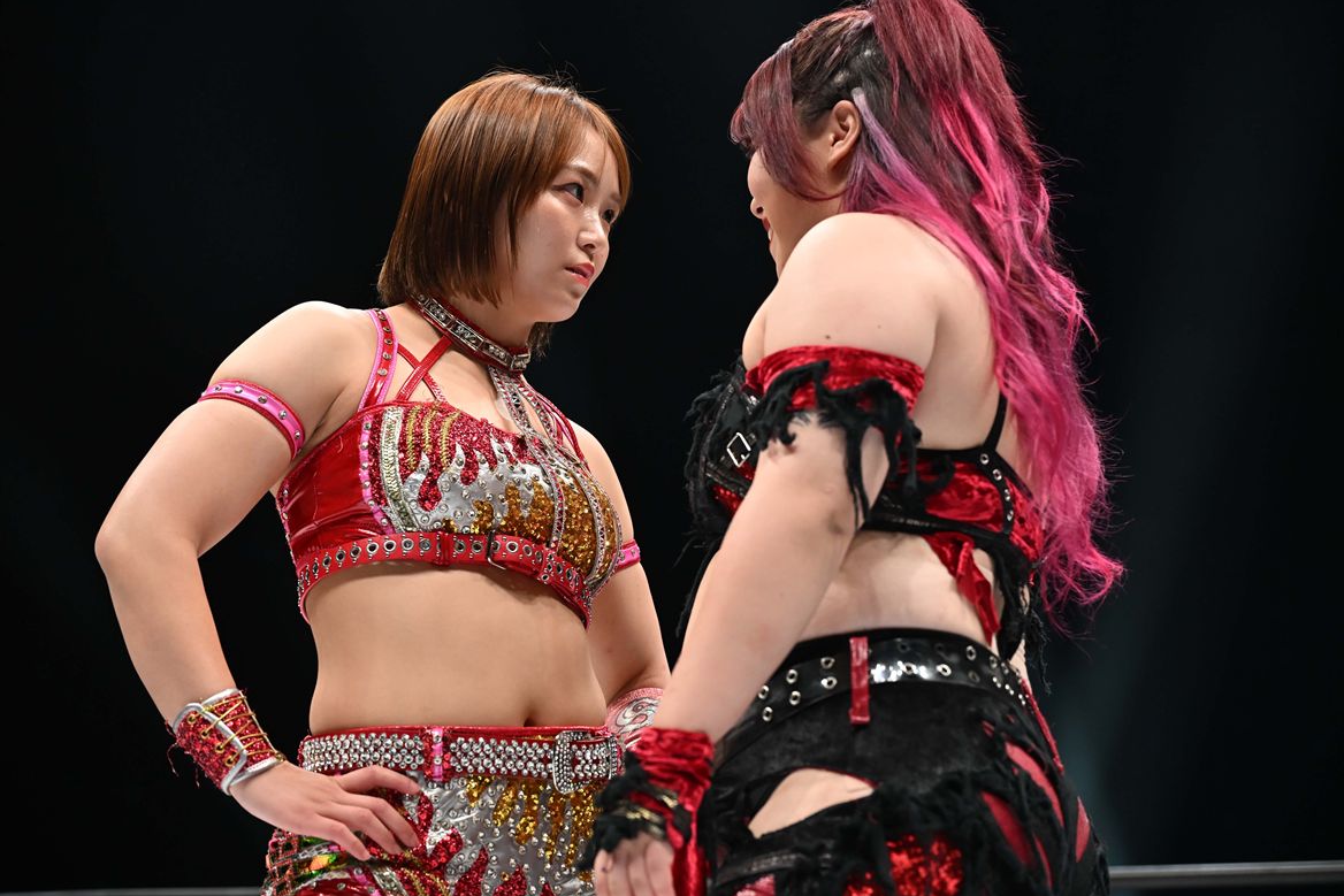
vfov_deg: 18.0
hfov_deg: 26.6
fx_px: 2837
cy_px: 458
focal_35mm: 76
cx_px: 672
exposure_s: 1/1000
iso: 2500
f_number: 4
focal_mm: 74
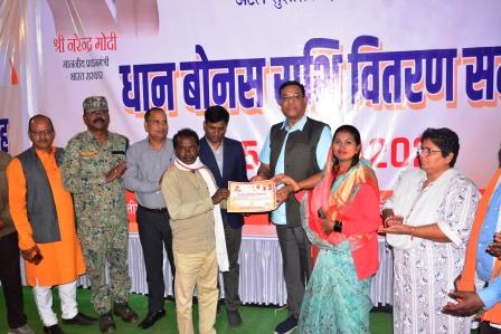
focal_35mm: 32
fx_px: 438
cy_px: 167
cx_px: 250
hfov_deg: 59.5
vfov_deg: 41.7
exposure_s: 1/125
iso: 1000
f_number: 7.1
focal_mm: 21
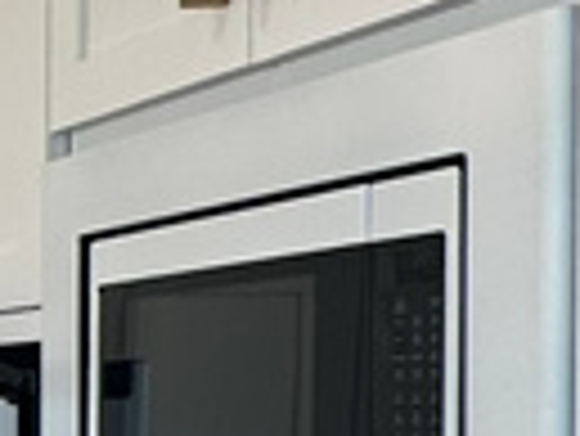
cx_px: -1317
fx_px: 1862
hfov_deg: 10.3
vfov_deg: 13.2
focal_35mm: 111
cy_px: 445
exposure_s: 1/120
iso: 50
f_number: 2.2
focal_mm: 2.22
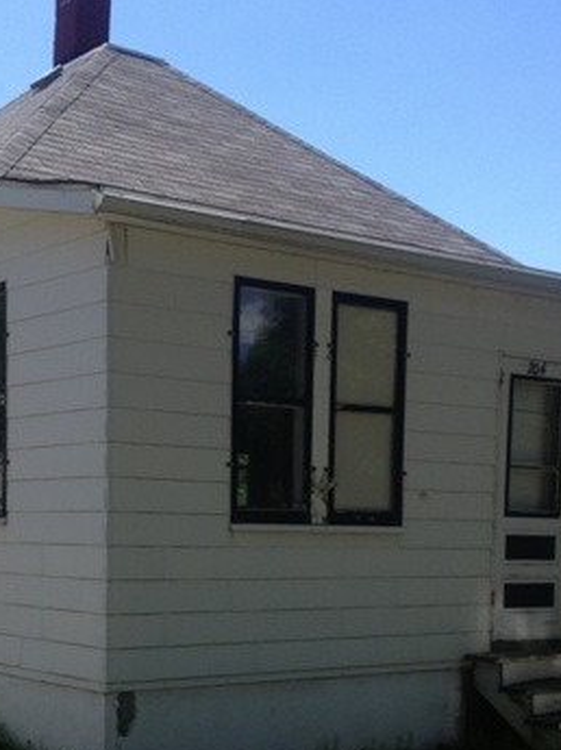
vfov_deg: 29.2
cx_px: 198
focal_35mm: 65
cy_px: 589
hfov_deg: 22.5
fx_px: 1407
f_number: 2.4
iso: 50
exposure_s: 1/968
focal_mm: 4.28
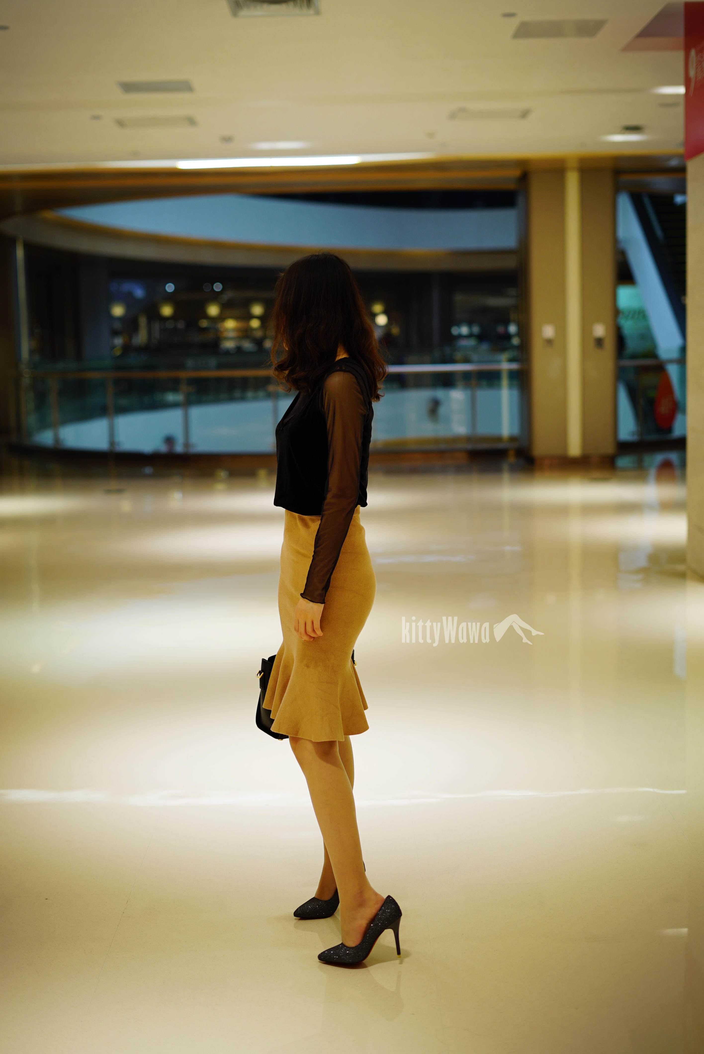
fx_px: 1465
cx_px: 352
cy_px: 527
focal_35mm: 50
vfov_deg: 39.6
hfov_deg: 27.0
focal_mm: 50
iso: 100
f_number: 2.2
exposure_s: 1/100
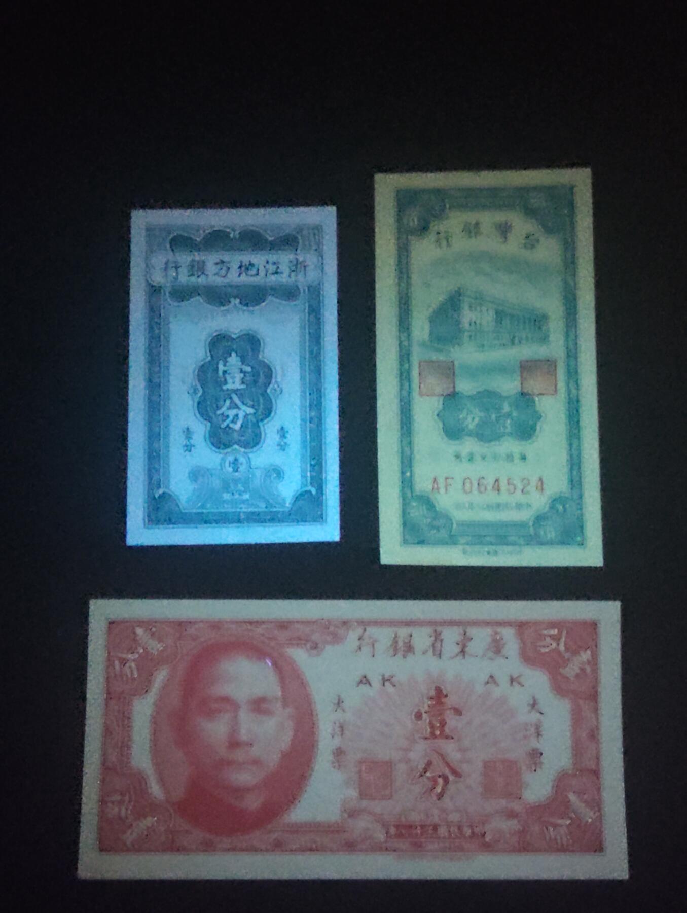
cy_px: 456
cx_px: 344
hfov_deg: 29.2
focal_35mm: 50
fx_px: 1320
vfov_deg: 38.1
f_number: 2.2
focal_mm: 3.42
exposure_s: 1/14.3
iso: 3200
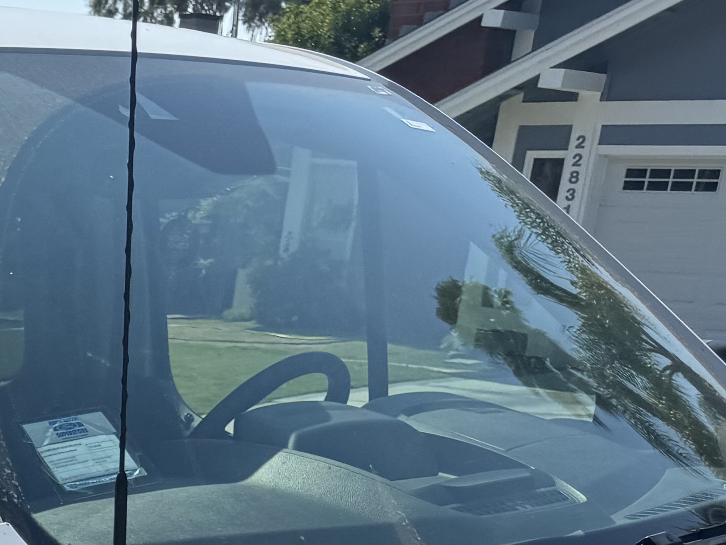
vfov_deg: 14.7
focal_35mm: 94
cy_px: 812
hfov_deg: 17.1
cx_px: -580
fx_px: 1972
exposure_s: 1/4608
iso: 80
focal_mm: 6.76
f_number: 1.78
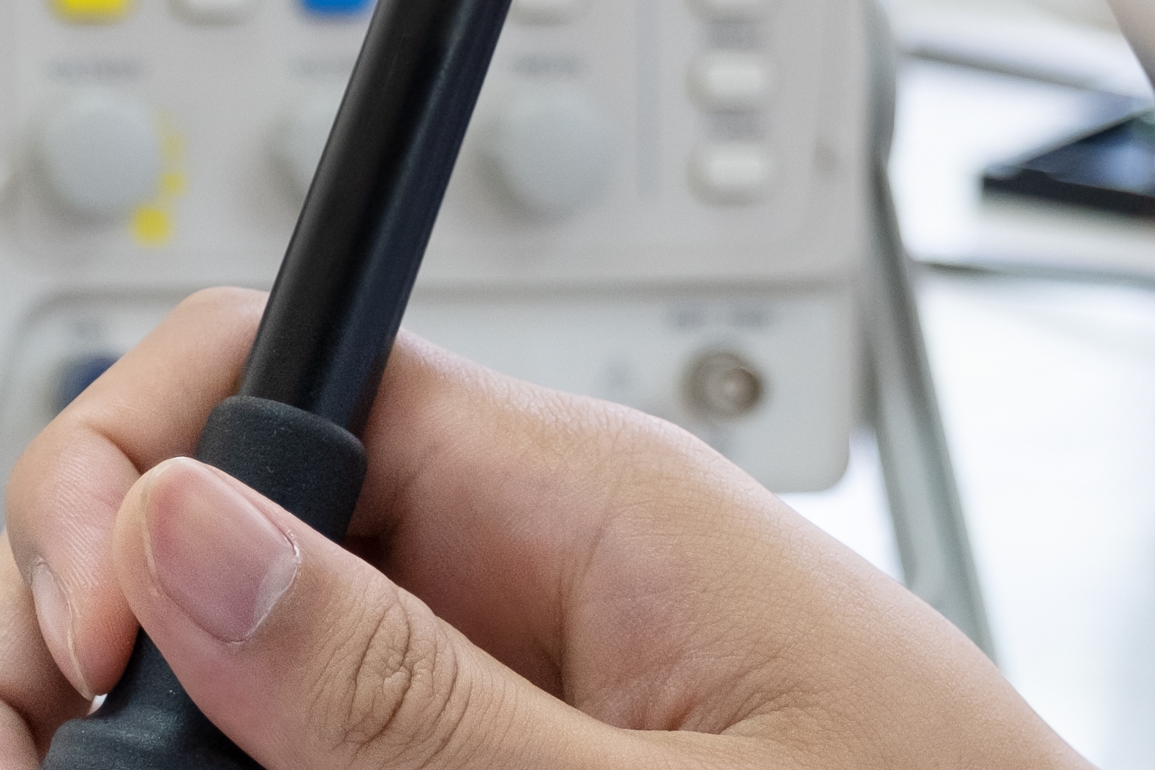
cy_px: 731
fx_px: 5198
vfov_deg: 8.4
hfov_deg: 12.7
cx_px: 426
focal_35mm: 162
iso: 400
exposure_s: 1/125
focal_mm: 27.4
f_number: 2.8
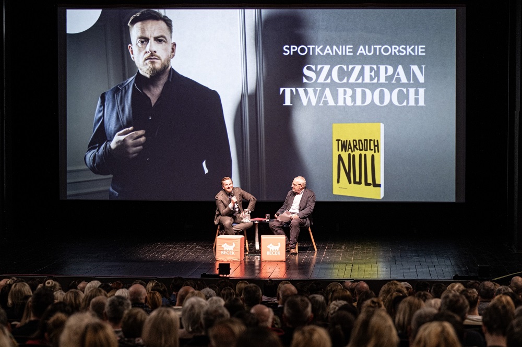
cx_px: 261
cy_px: 174
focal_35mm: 105
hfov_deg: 19.5
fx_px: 1521
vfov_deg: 13.0
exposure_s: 1/80
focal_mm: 105
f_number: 4
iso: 1600
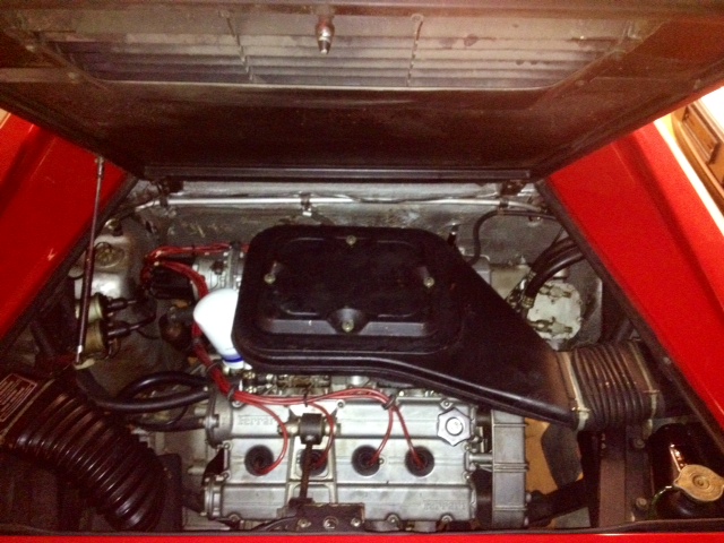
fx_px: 732
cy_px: 272
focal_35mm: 35
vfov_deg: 40.7
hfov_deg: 52.6
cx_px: 362
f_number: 2.4
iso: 640
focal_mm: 4.28
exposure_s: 1/16
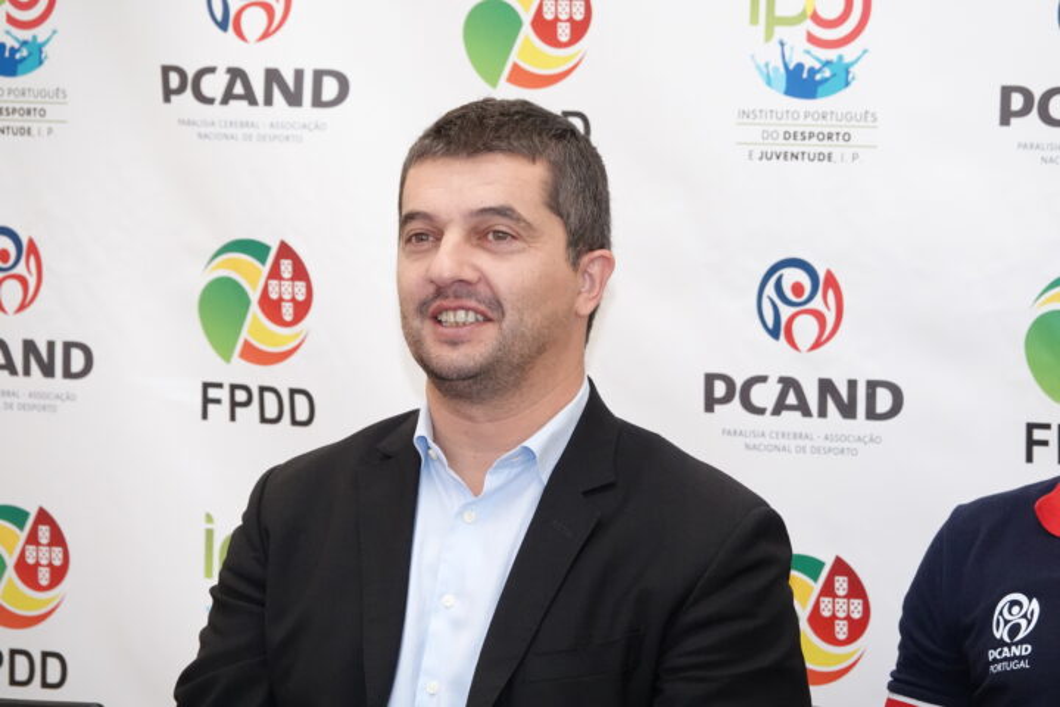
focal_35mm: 238
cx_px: 530
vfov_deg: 5.8
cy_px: 354
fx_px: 7007
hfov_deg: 8.7
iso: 2000
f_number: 4
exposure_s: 1/100
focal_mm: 87.11
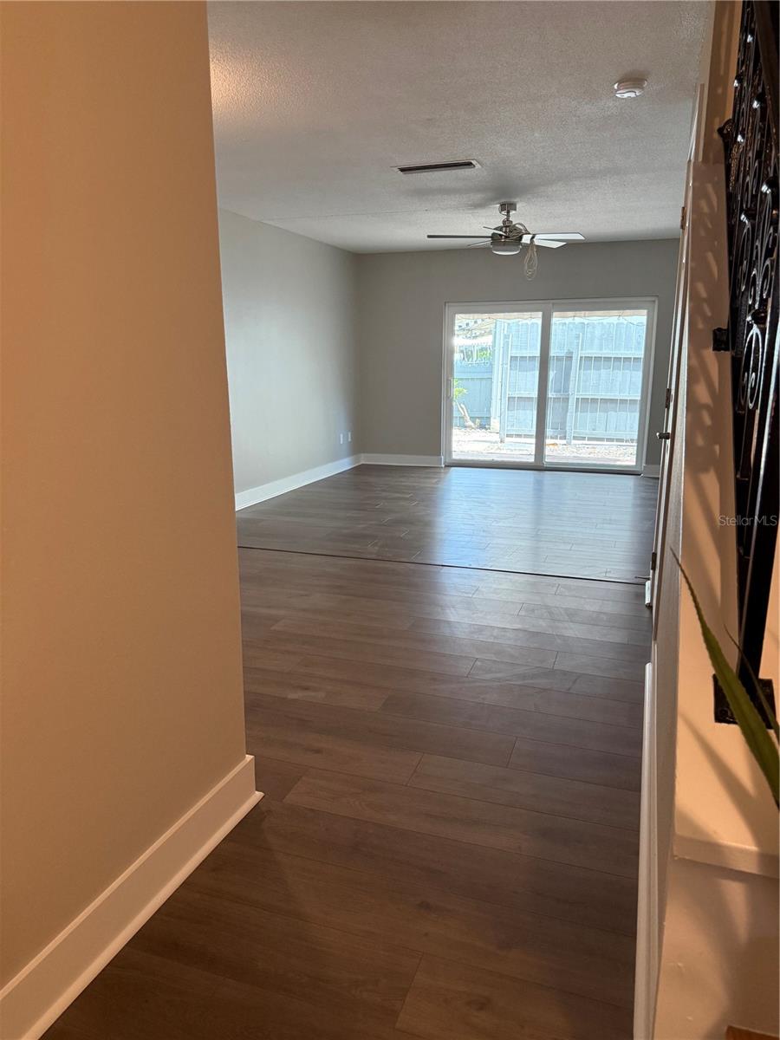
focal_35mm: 24
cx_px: 390
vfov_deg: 71.6
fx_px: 721
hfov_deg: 56.8
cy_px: 520
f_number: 1.78
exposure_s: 1/120
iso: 400
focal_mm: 6.76
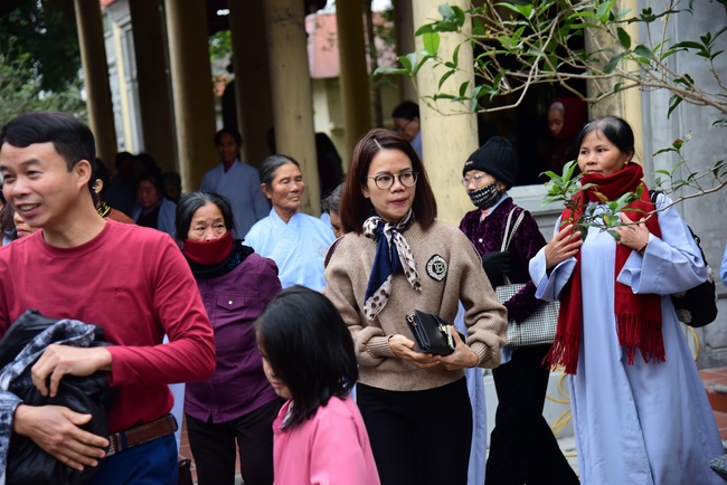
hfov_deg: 27.0
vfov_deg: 18.2
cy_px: 242
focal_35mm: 75
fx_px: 1515
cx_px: 364
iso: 1250
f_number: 4.5
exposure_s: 1/200
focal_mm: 75
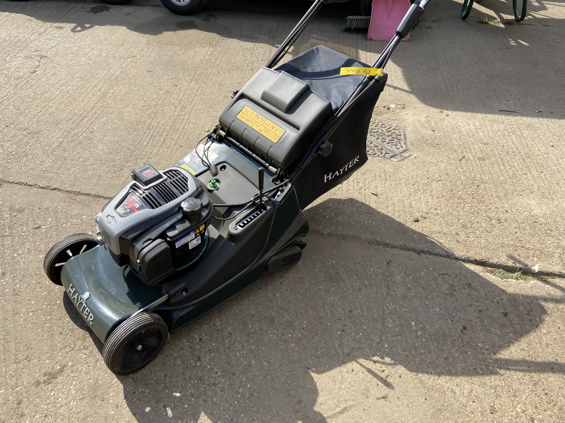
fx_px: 490
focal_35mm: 30
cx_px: 254
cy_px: 183
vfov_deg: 46.7
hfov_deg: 59.8
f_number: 1.8
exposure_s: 1/1504
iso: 32
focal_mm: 4.25
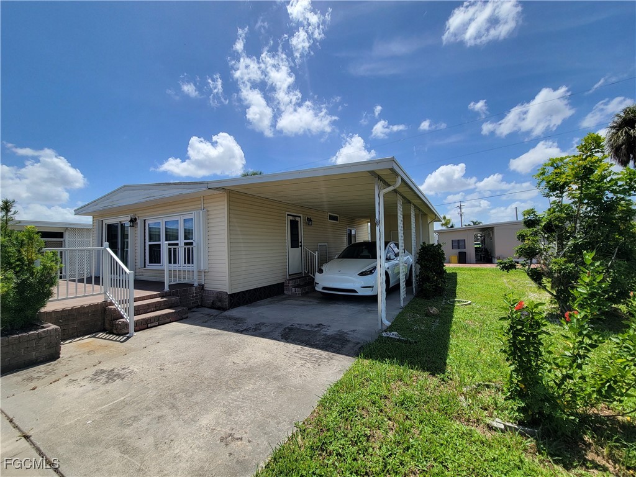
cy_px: 238
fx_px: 239
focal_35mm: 13
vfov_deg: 89.9
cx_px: 318
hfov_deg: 106.2
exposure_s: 1/1941
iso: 50
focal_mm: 2.2
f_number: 2.2
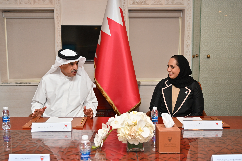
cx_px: 121
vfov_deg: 36.9
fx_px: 242
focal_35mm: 36
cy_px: 80
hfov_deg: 53.1
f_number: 4
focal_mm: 36
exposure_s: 1/200
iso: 400
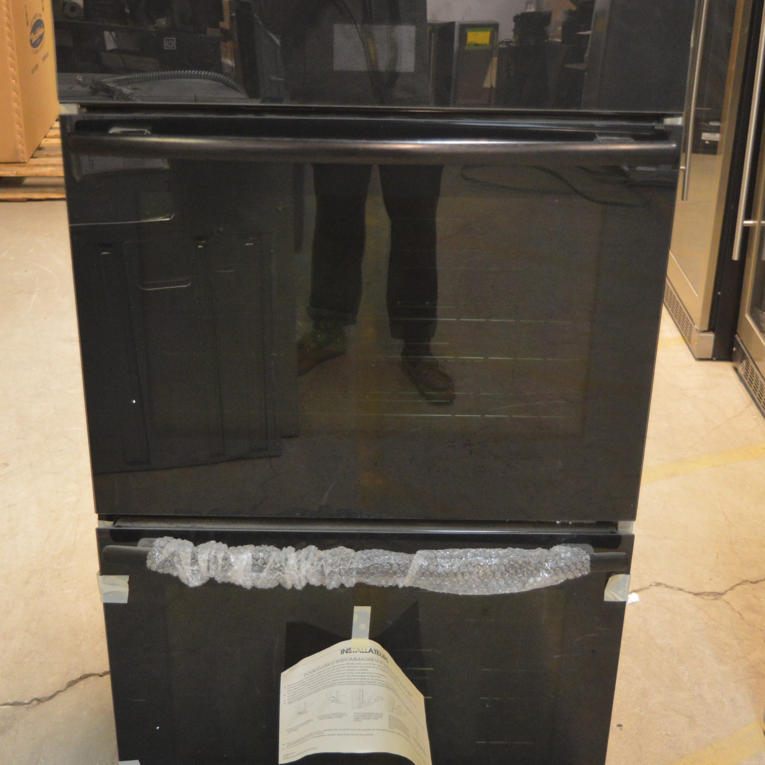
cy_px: 398
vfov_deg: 34.0
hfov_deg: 34.0
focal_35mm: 50
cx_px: 384
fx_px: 1250
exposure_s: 1/40
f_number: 4
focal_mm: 26
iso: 3200
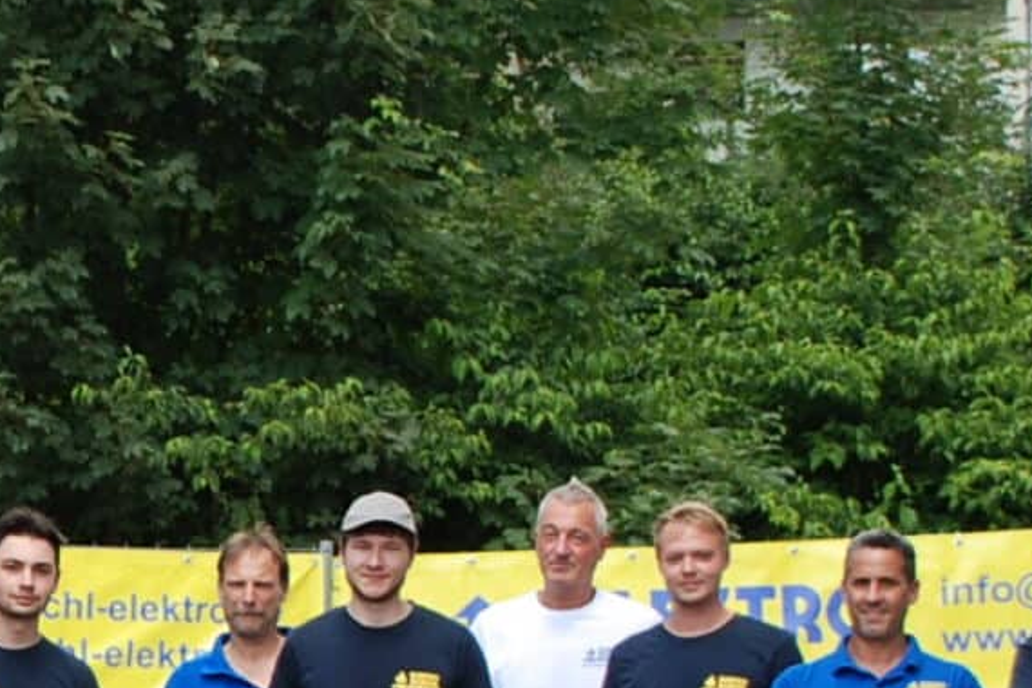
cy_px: 686
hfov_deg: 9.3
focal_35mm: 216
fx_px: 6192
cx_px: -505
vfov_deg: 6.3
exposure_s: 1/125
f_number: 5.6
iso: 125
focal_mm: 32
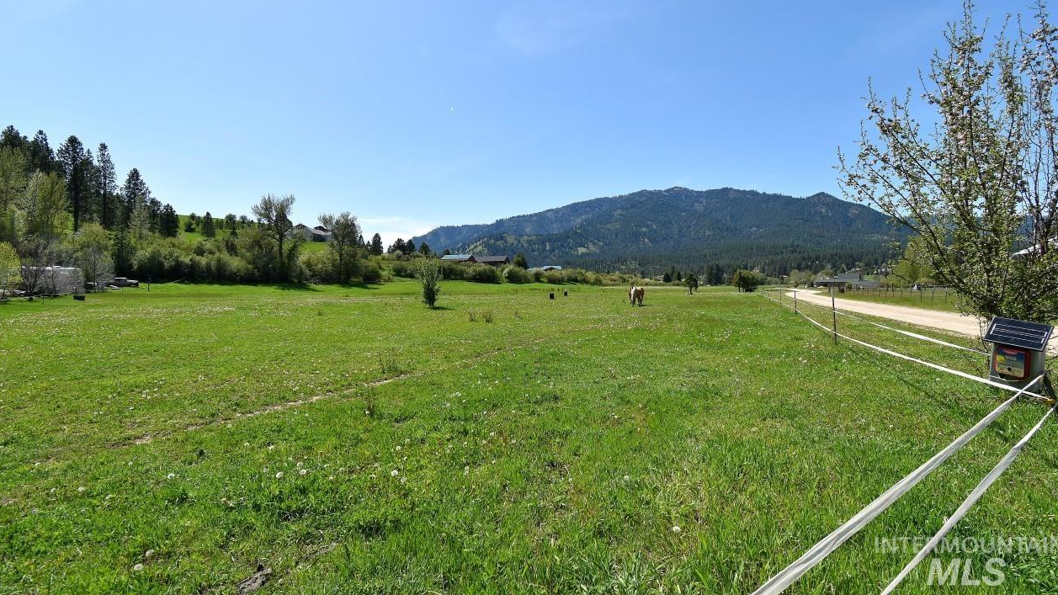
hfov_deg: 99.4
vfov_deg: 67.0
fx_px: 449
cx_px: 530
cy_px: 274
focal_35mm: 16
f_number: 8
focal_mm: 10
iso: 100
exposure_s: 1/250
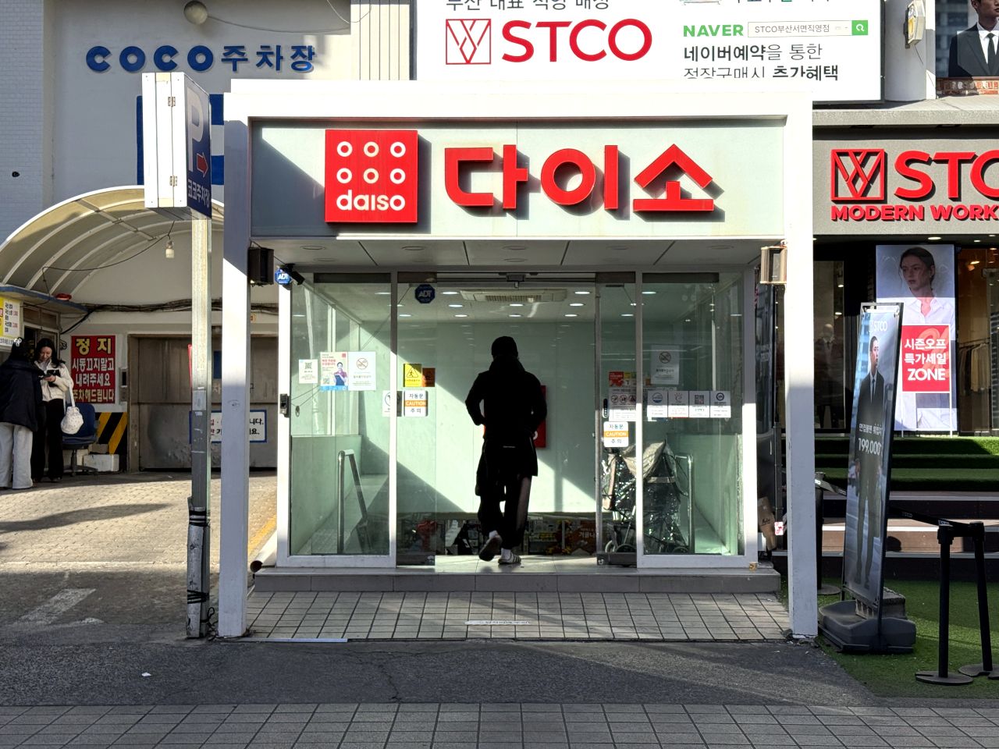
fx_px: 1385
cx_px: 500
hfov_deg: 39.7
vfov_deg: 30.3
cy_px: 374
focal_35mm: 48
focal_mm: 6.76
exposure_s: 1/3534
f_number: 1.78
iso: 64
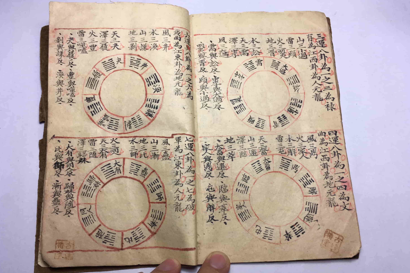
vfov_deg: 42.3
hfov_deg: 60.3
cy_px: 149
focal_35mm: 31
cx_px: 203
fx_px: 353
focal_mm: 4.15
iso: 25
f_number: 2.2
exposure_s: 1/50
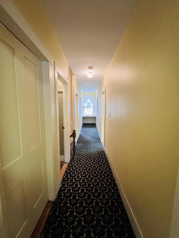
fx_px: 90
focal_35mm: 13
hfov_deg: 89.9
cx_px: 90
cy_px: 119
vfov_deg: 106.2
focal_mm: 1.57
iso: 400
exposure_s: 1/60
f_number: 1.8
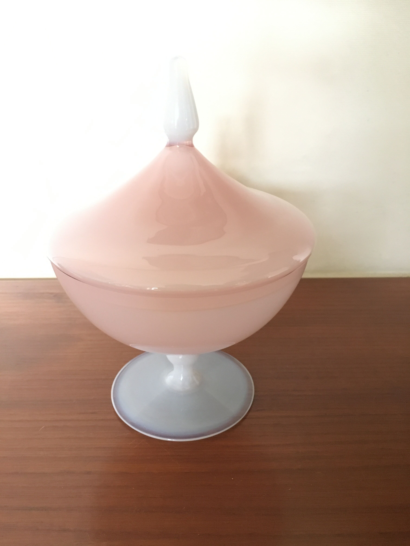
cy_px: 273
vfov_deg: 61.7
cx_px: 205
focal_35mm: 29
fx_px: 458
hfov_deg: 48.2
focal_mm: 4.15
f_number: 2.2
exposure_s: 1/17
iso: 640
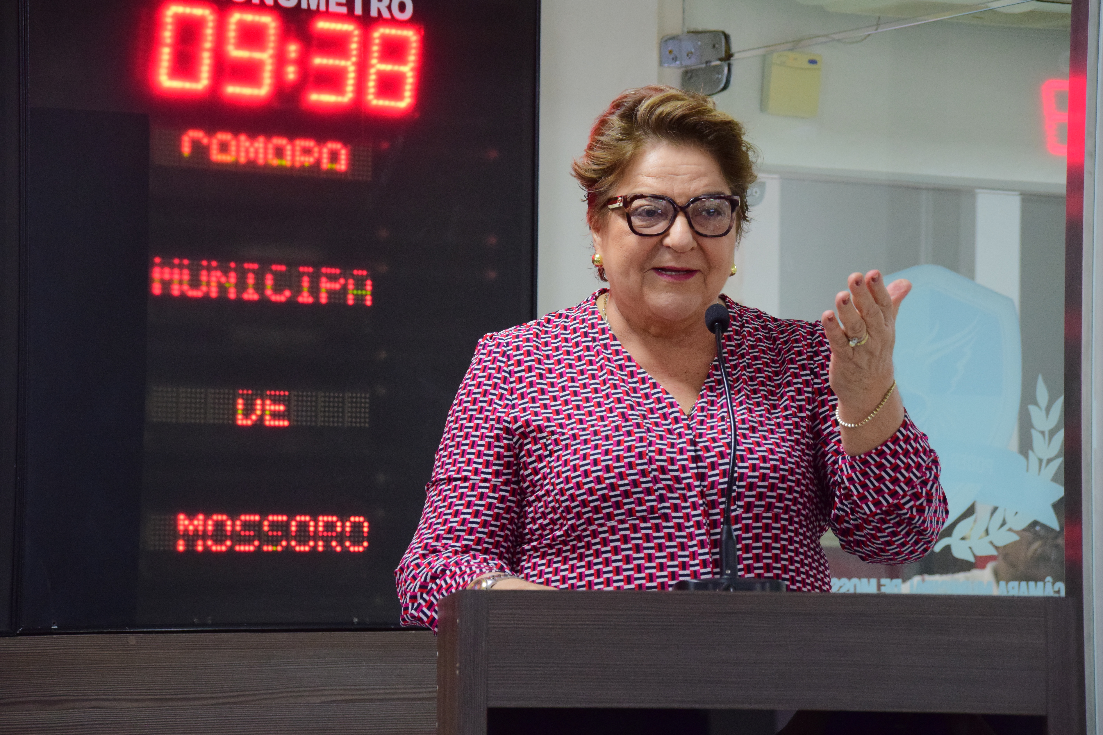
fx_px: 5055
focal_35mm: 165
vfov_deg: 8.3
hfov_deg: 12.5
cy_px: 368
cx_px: 552
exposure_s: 1/80
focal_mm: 110
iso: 1600
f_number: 5.3
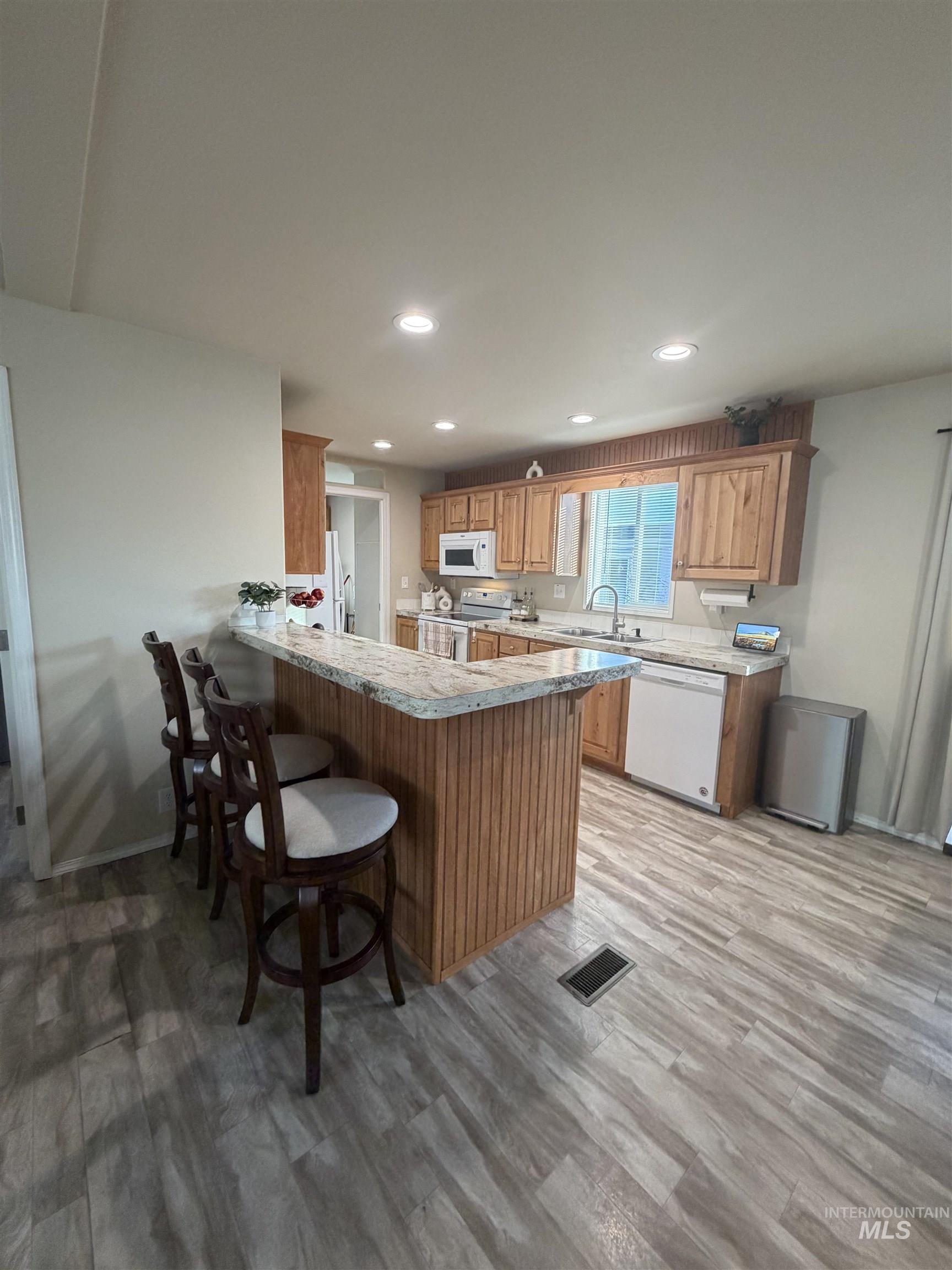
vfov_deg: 102.1
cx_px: 476
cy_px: 635
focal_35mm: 14
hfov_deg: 85.7
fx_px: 513
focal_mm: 2.22
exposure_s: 1/120
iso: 320
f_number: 2.2
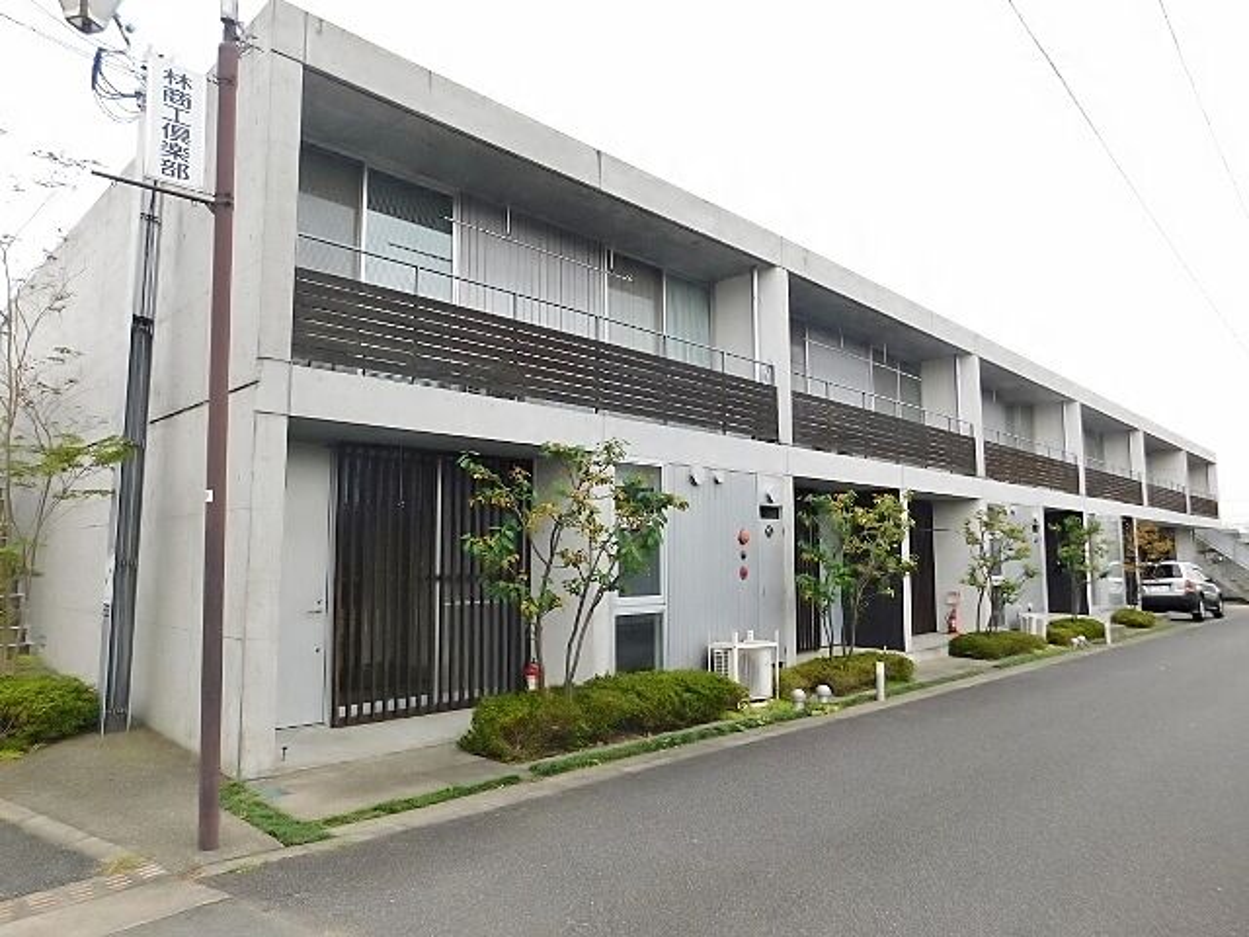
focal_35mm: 23
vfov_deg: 58.9
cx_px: 624
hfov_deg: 73.9
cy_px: 468
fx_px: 830
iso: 125
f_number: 3
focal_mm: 4
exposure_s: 1/400
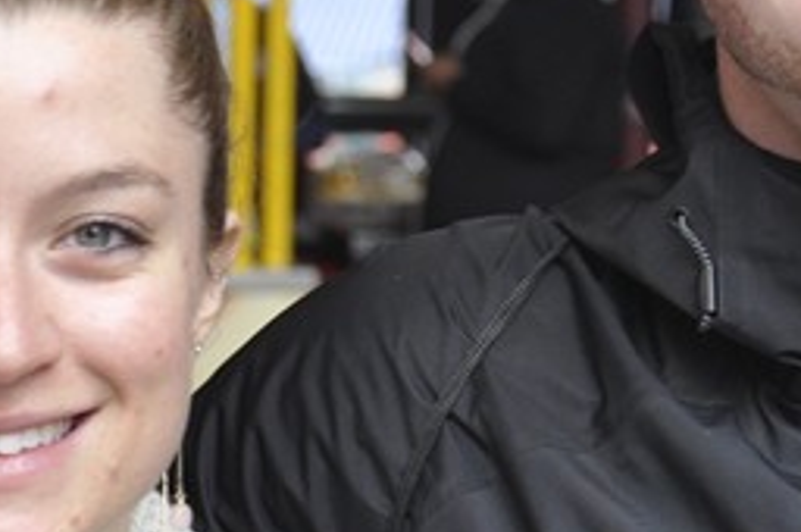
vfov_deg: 5.2
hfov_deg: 7.8
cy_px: 313
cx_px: 472
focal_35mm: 264
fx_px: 5865
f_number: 6.3
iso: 400
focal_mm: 45
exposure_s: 1/40
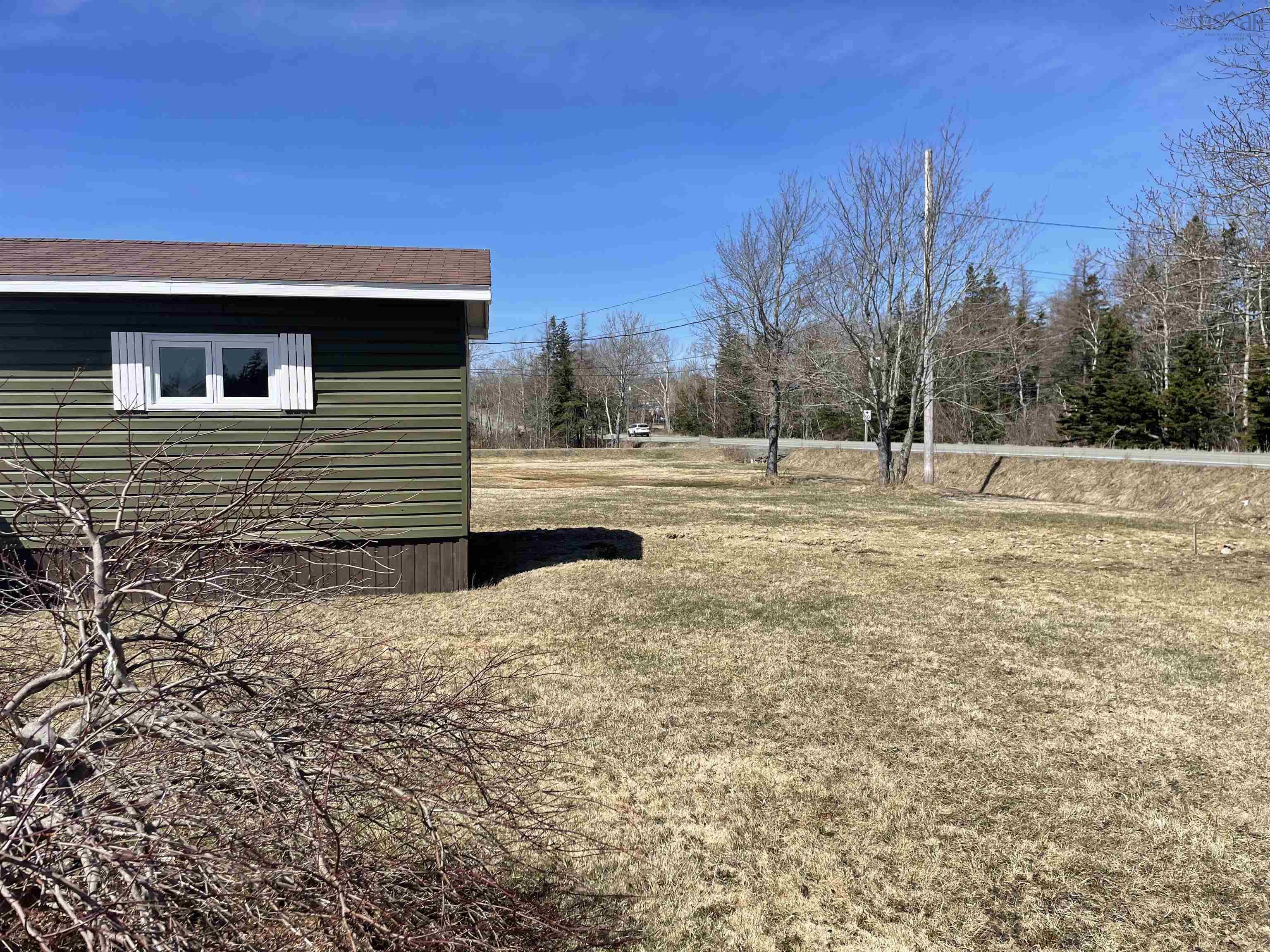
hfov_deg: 67.3
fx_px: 954
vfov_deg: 53.1
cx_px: 635
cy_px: 476
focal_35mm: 26
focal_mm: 4.2
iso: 32
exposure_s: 1/4000
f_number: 1.6
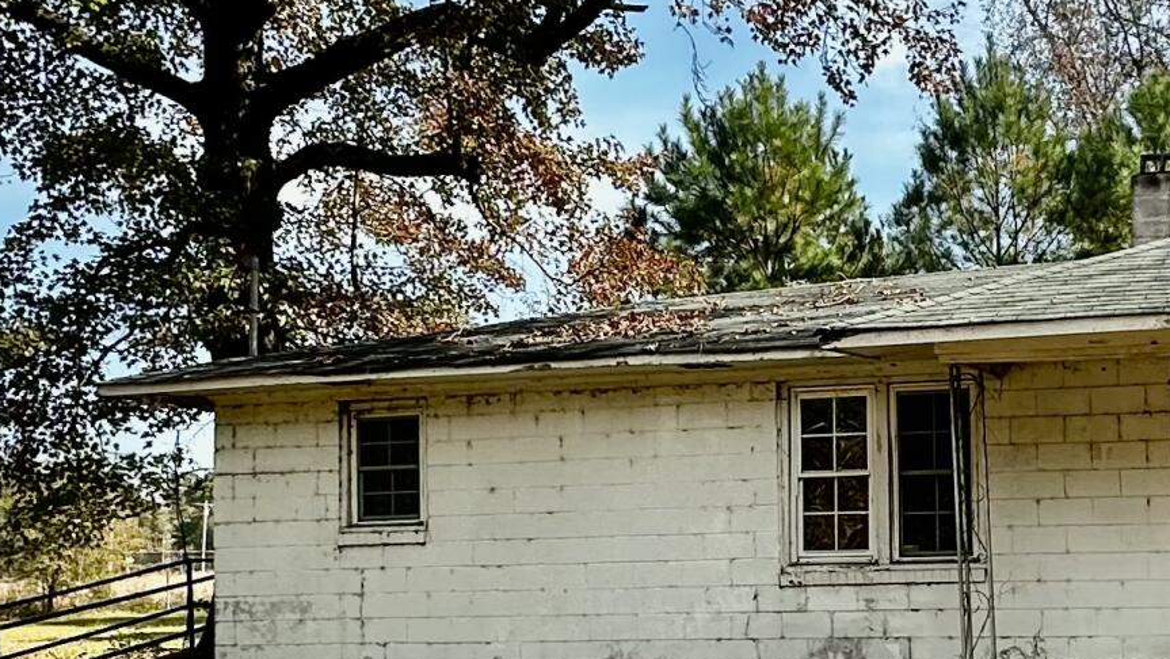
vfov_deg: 22.4
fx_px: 1645
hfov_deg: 37.3
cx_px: 994
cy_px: 522
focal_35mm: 53
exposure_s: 1/720
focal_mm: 2.22
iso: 40
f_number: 2.2
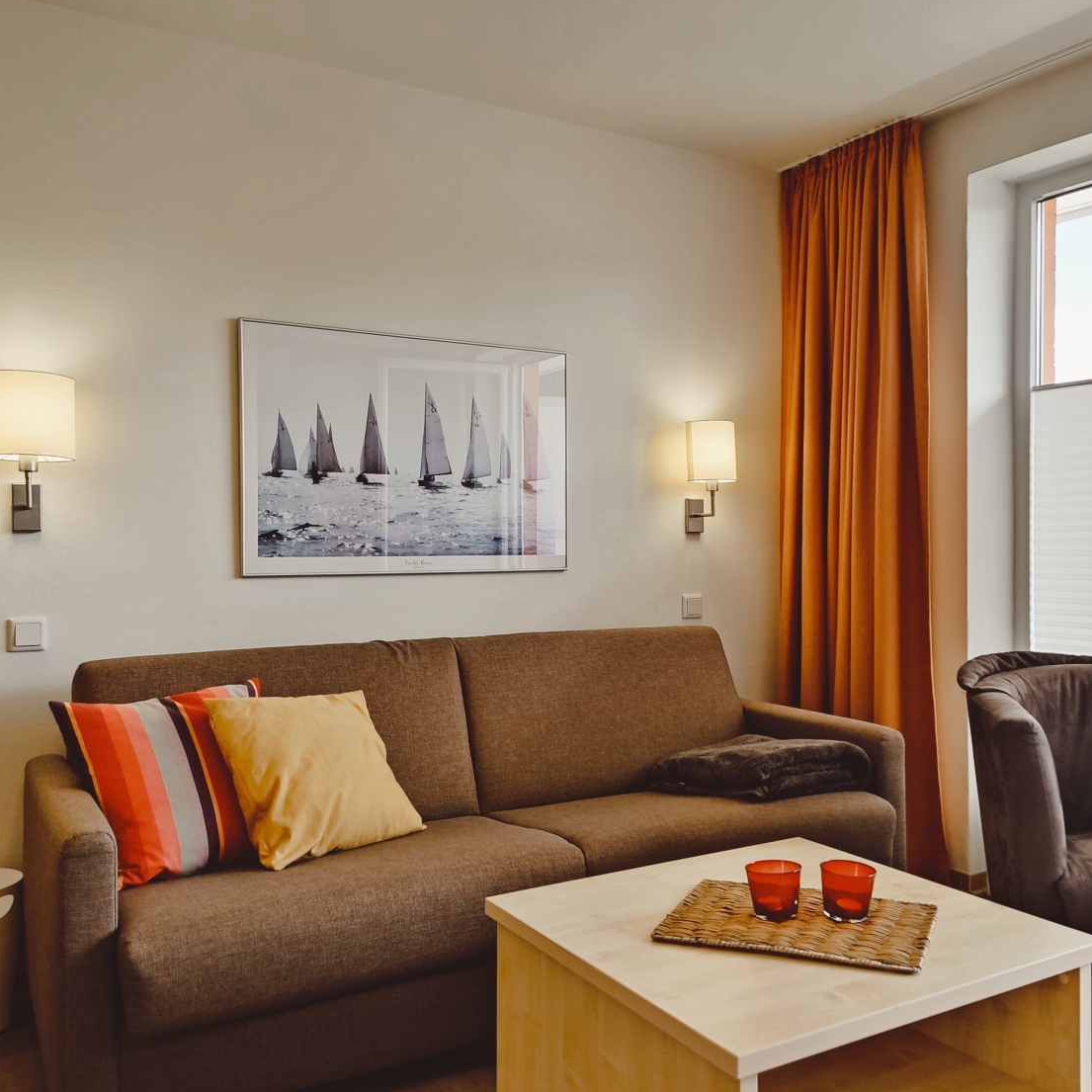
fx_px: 1071
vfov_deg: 54.0
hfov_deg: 53.7
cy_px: 544
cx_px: 643
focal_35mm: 30
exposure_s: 1/50
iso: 52
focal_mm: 4.71
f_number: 1.79
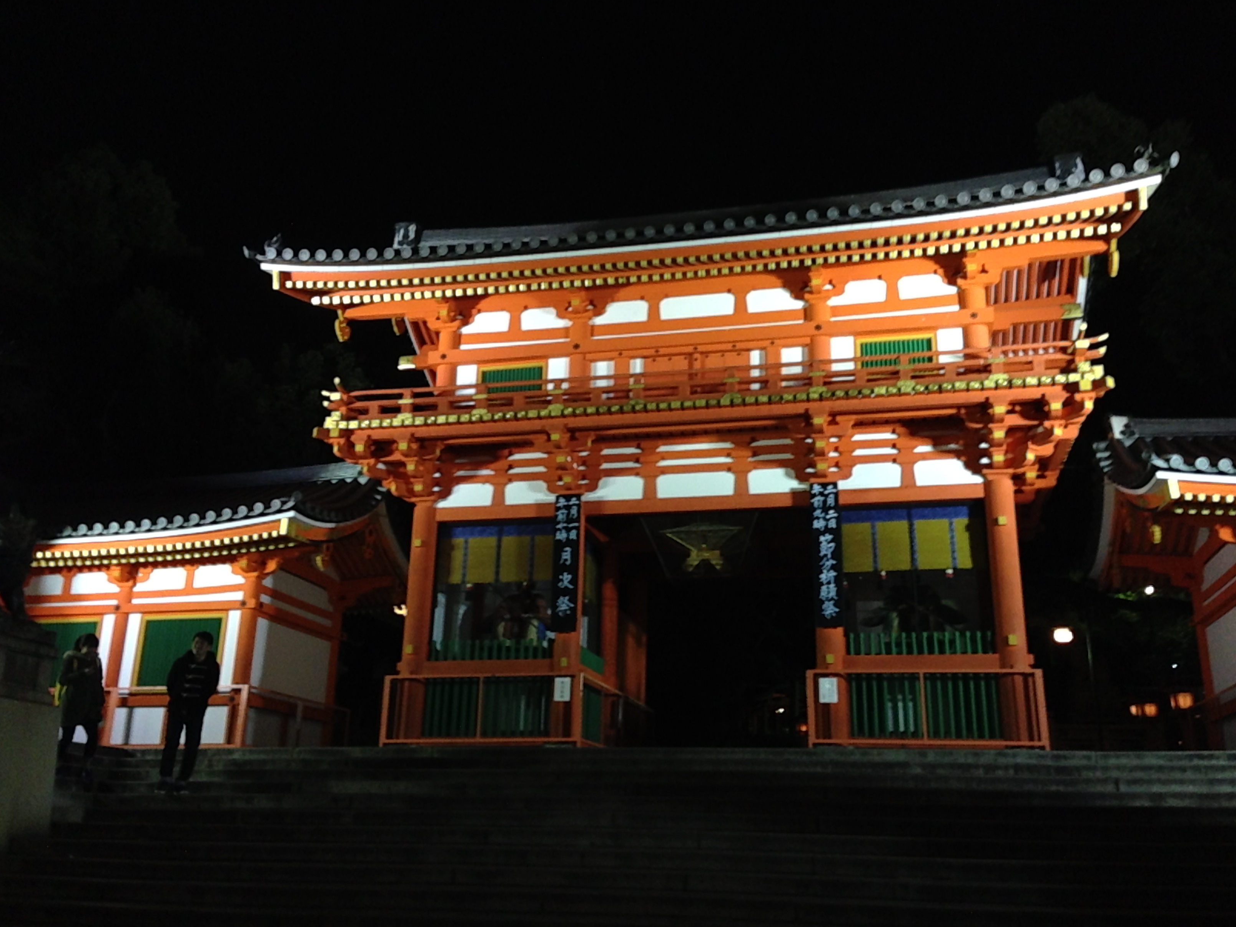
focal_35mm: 67
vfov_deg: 21.9
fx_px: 2392
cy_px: 462
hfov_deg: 29.0
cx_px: 615
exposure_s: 1/20
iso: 200
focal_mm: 4.12
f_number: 2.4
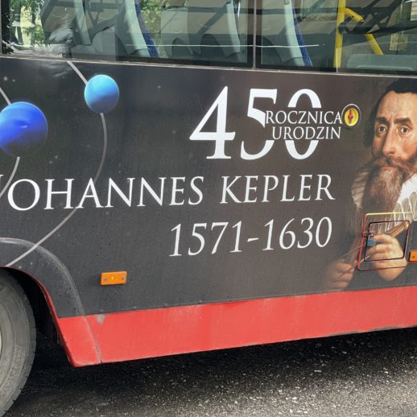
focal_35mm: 76
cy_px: 208
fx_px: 1036
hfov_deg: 22.8
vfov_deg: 22.8
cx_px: 202
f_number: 2.2
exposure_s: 1/121
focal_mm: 7.5
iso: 25
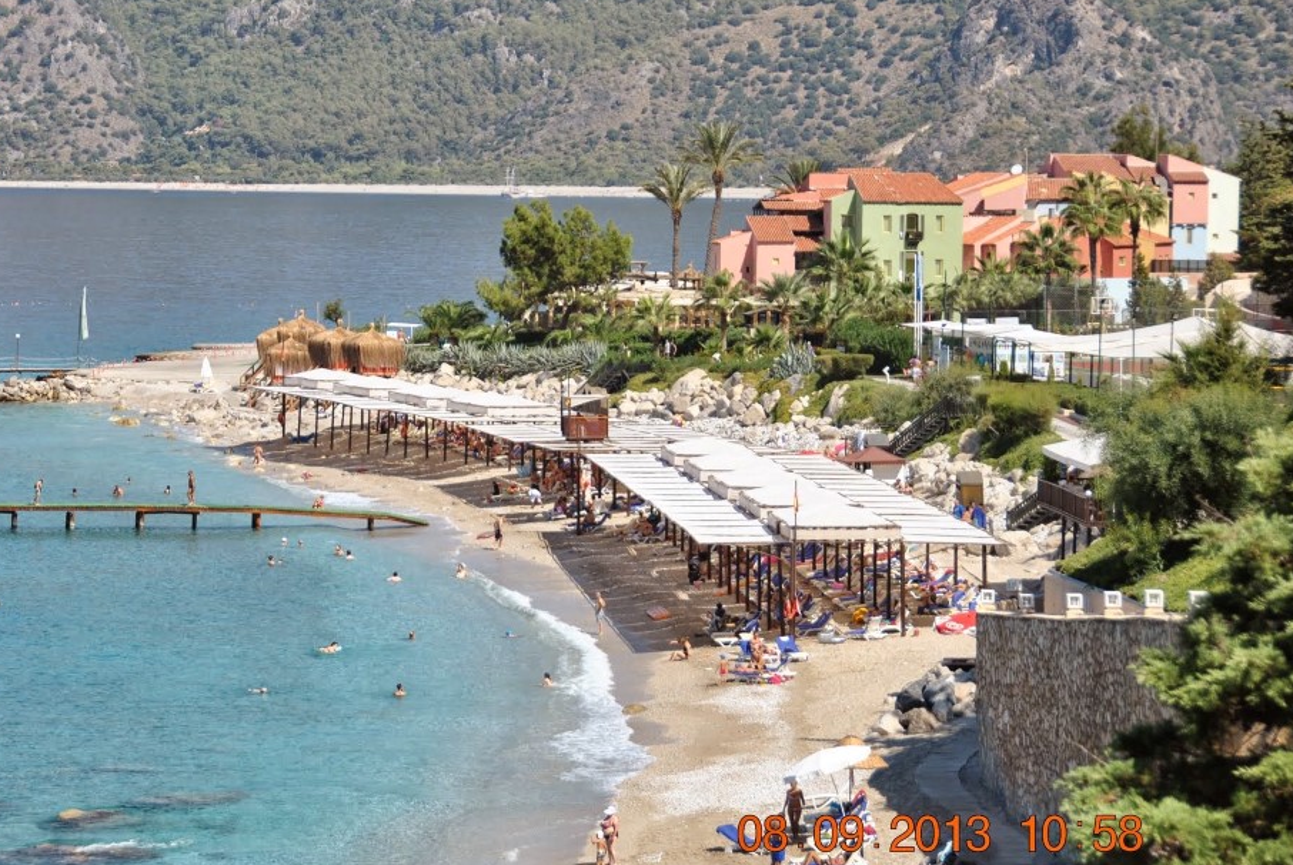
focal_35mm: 152
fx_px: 5464
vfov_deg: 9.0
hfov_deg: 13.5
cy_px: 368
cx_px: 480
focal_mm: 80
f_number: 5.6
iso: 100
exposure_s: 1/500
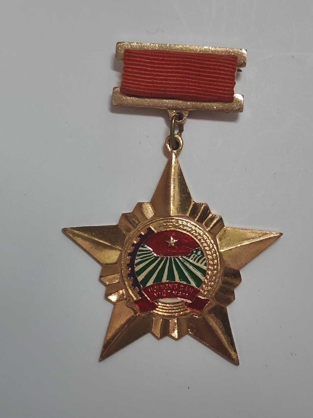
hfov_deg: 21.6
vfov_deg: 28.6
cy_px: 209
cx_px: 156
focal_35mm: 68
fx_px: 820
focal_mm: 5.52
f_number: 1.95
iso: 400
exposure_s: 1/33
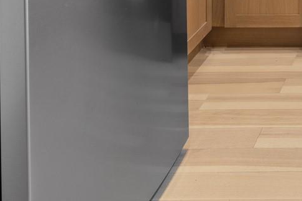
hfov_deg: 27.4
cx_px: 409
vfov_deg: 17.6
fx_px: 495
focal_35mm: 59
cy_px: -179
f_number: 10
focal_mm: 14
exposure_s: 1/5
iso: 320
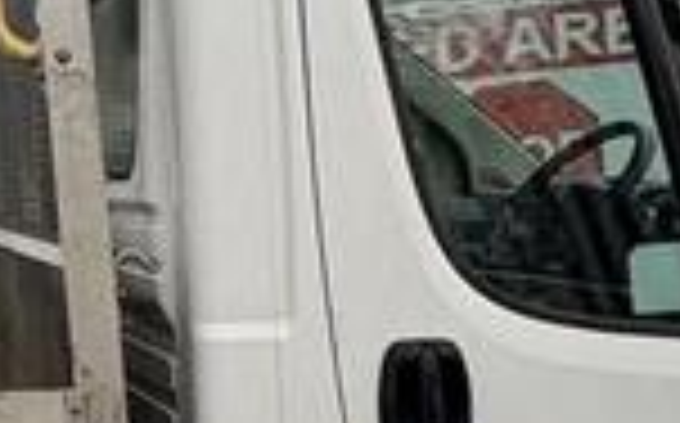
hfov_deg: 20.0
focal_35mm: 88
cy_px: 198
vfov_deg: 14.8
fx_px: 1629
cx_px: -374
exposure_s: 1/373
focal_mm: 2.22
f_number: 2.2
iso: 40
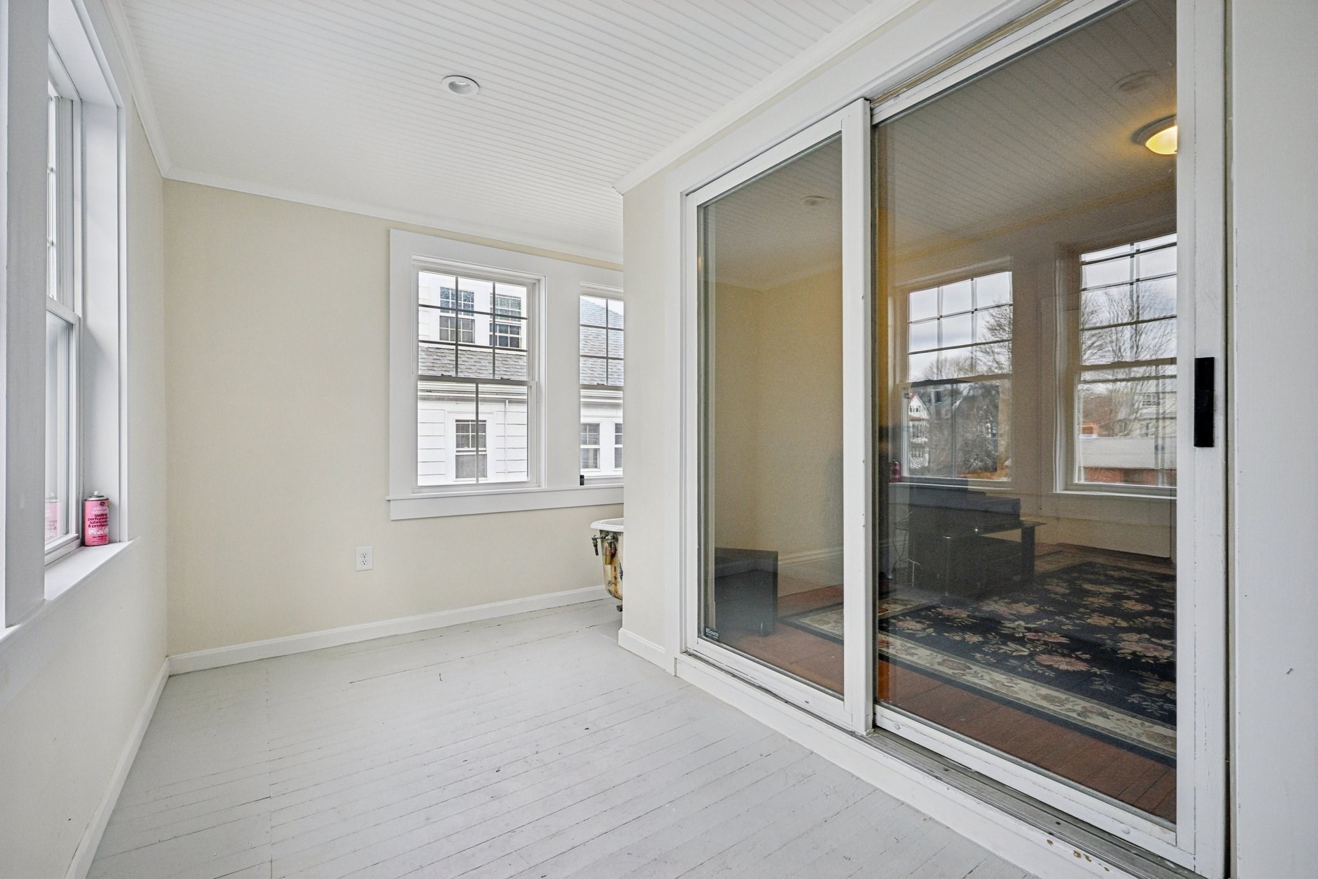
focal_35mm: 16
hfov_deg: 96.7
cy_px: 440
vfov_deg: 73.7
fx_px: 586
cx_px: 659
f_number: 8
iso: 400
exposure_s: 1/100
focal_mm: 16
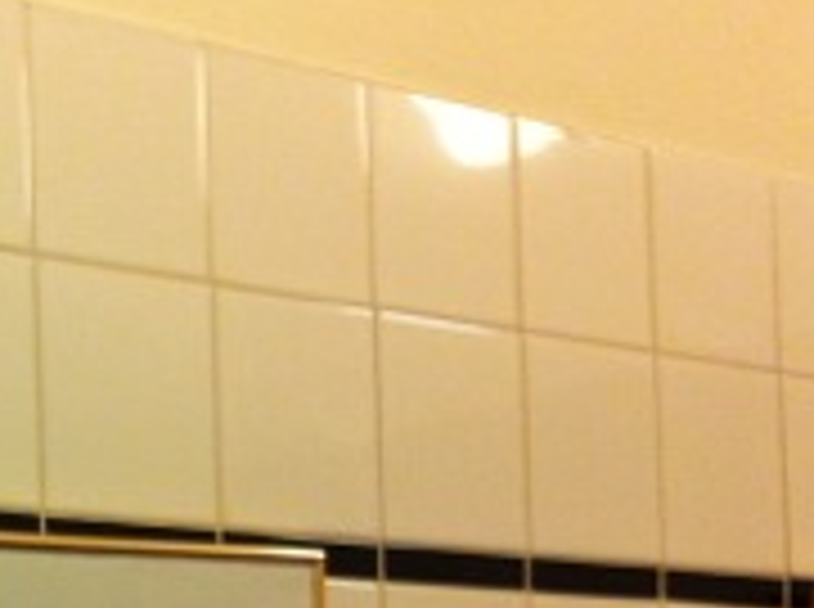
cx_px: -328
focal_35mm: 124
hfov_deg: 15.0
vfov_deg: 11.5
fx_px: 2910
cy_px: 838
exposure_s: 1/15
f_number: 2.8
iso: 80
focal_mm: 3.85
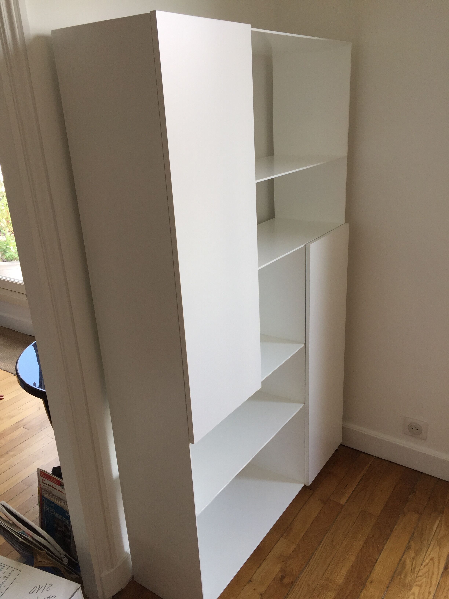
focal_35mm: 29
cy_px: 300
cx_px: 224
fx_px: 502
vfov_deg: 61.7
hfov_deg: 48.2
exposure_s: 1/100
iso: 40
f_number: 2.2
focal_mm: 4.15
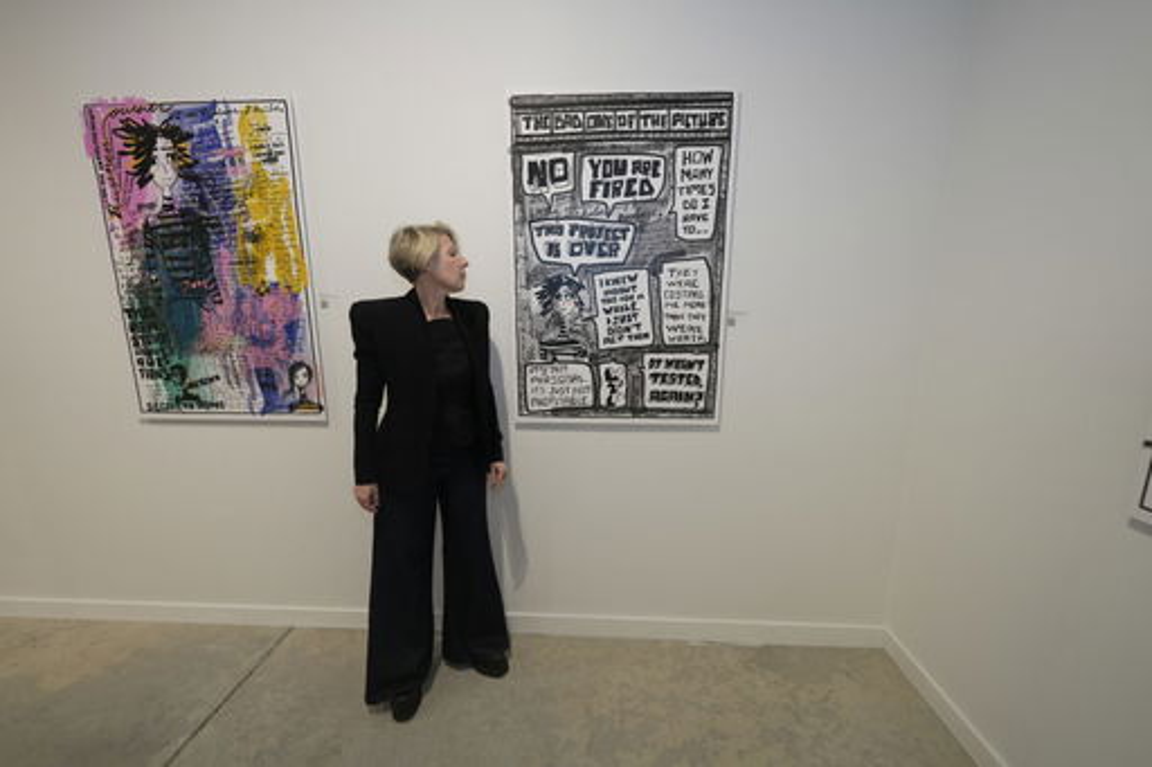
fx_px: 448
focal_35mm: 14
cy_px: 384
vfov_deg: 81.2
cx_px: 576
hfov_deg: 104.3
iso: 200
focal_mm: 14
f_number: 2.2
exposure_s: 1/125
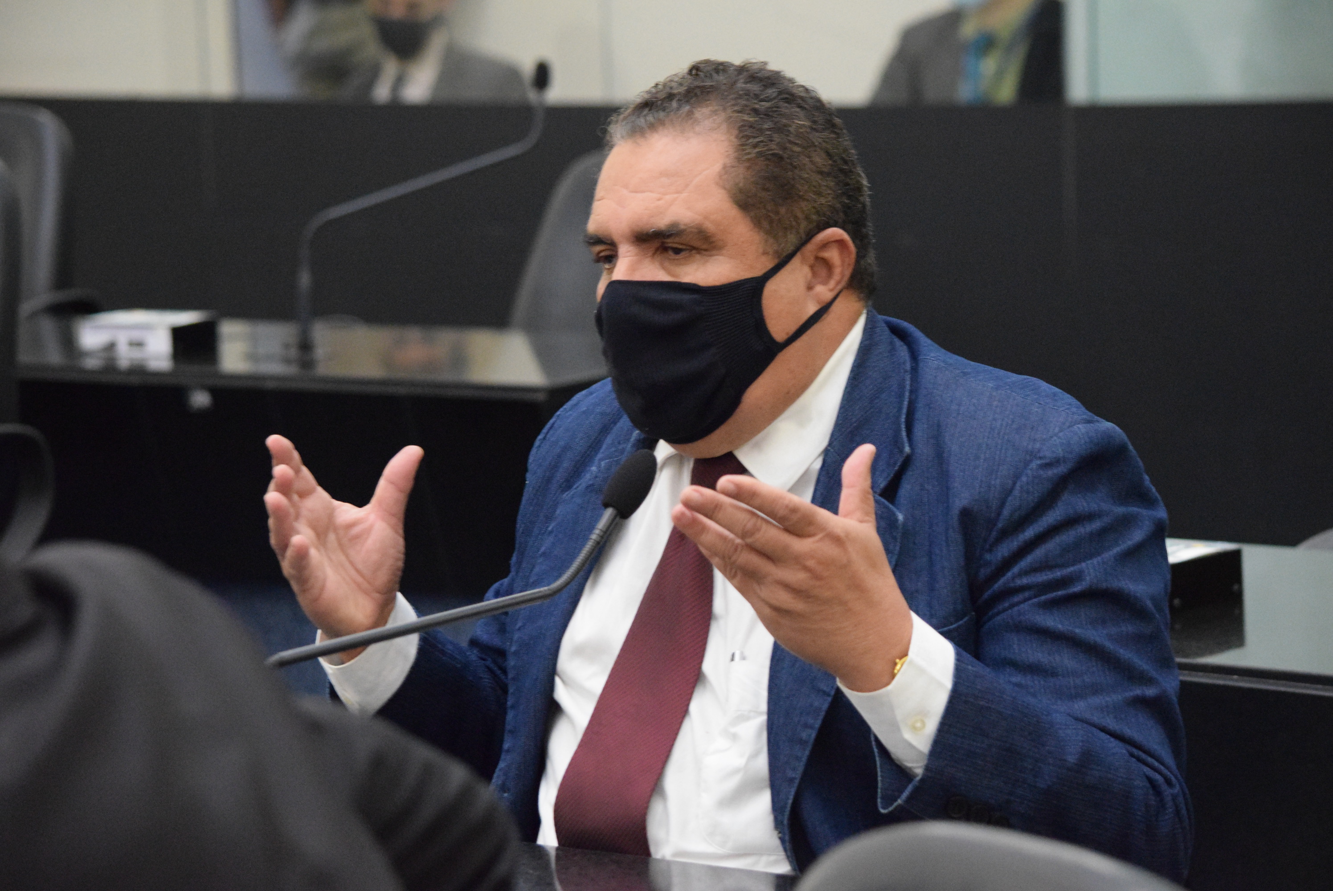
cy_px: 446
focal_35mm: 129
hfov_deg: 15.9
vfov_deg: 10.6
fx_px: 4780
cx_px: 666
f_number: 4.5
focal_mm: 86
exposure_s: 1/125
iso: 6400
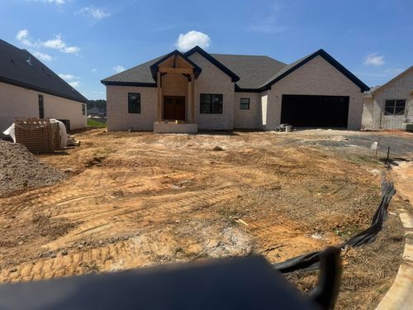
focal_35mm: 24
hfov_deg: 71.6
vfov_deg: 56.8
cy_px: 155
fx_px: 286
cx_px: 206
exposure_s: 1/7092
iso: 80
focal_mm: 6.76
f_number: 1.78
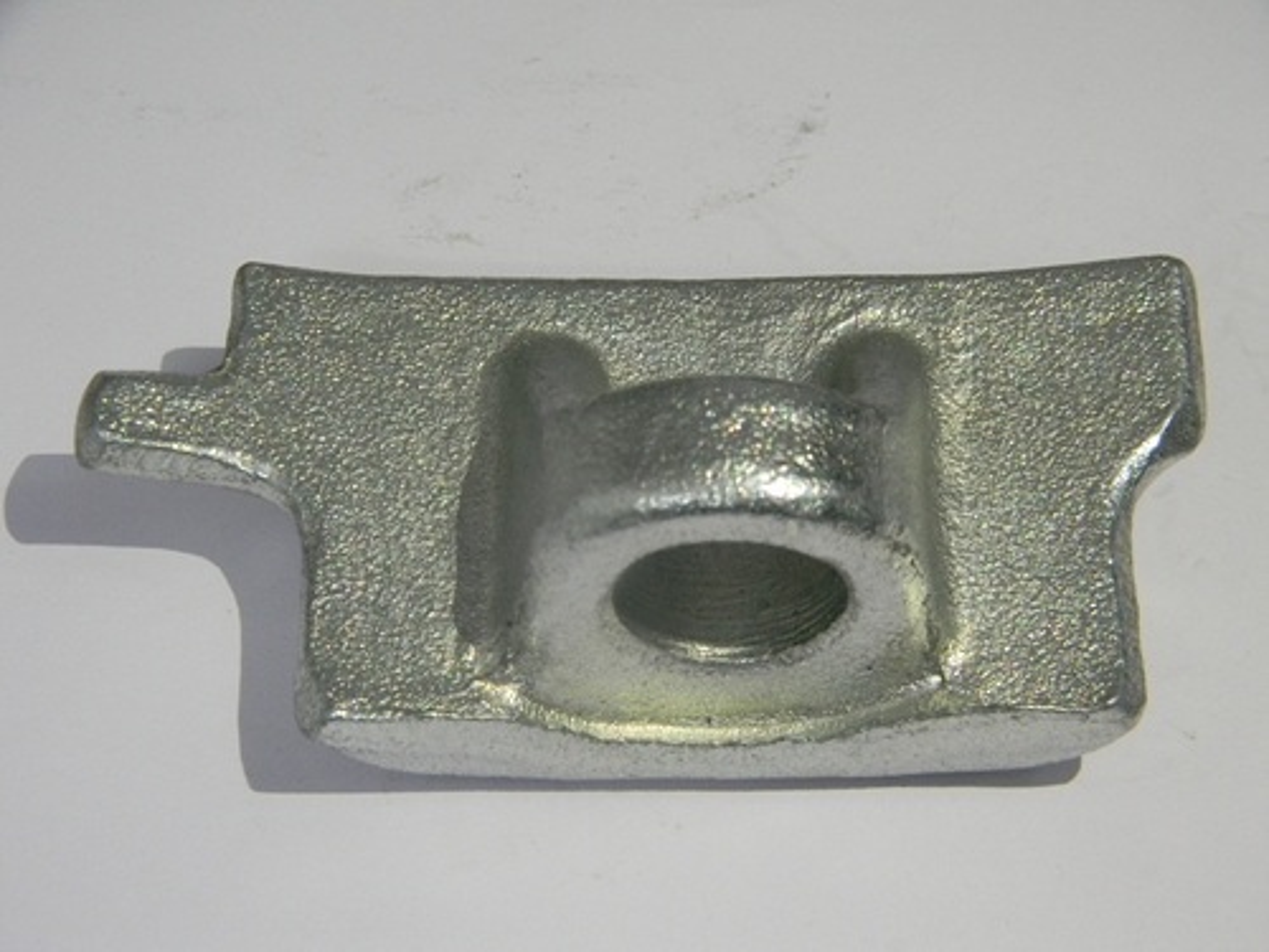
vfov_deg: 21.9
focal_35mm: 67
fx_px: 2456
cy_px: 476
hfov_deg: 29.0
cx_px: 634
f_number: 4.3
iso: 400
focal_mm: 12.2
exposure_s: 1/29.5
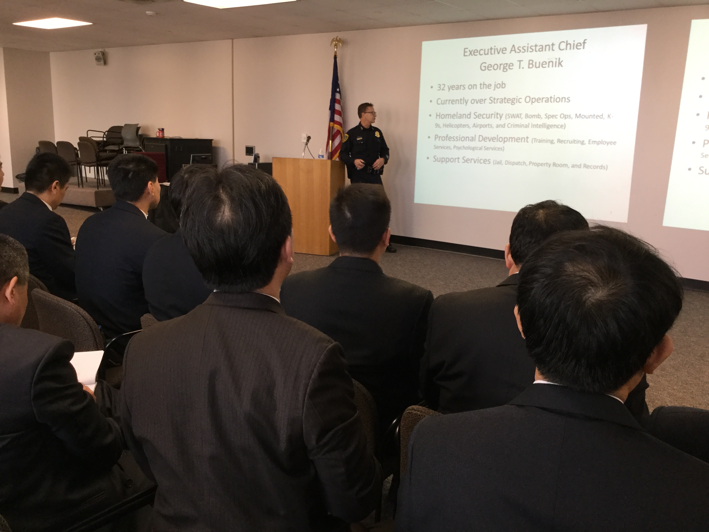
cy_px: 266
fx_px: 635
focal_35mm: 31
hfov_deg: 58.4
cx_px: 354
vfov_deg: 45.4
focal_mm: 3.3
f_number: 2.4
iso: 80
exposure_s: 1/30
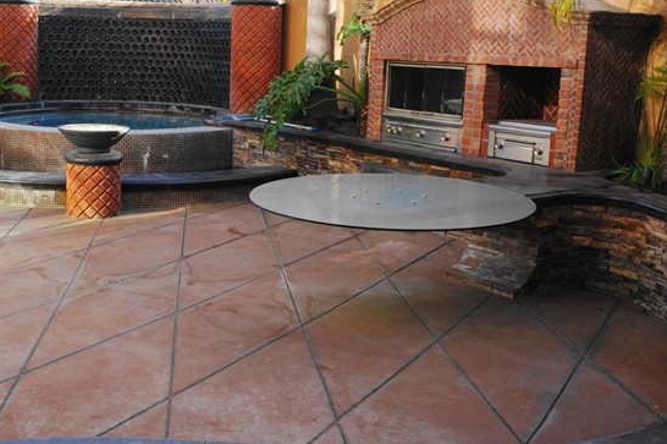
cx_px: 214
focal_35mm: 45
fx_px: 833
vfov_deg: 29.8
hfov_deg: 42.9
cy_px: 183
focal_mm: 16
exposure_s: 1/80
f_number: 8
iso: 100
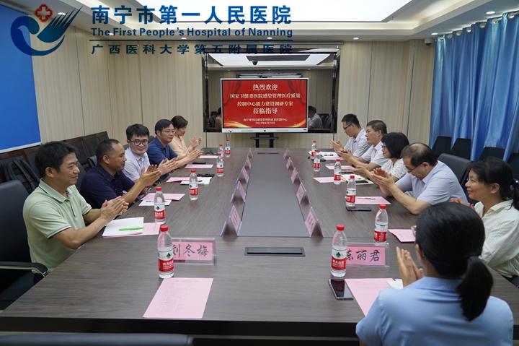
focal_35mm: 24
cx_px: 260
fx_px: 346
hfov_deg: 73.8
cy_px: 173
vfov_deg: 53.1
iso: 400
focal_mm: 24
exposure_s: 1/160
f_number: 4
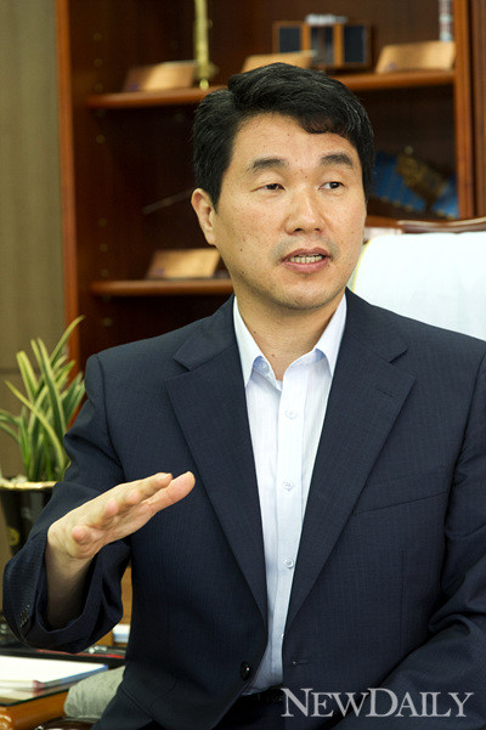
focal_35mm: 120
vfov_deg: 17.1
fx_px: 2433
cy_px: 365
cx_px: 243
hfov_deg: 11.4
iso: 3200
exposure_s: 1/125
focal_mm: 120
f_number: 5.6
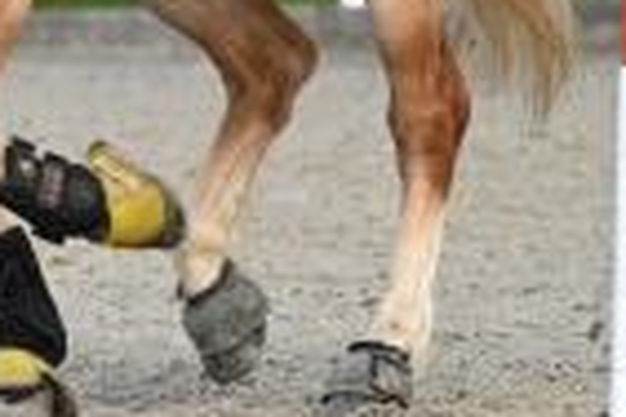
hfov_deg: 2.3
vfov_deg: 1.6
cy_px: -271
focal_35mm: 879
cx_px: -337
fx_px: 15284
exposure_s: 1/640
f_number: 4.8
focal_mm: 155
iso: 640
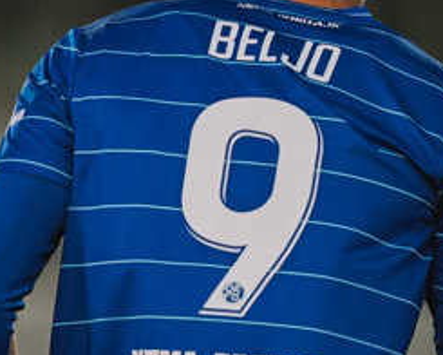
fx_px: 24138
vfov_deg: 0.8
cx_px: -327
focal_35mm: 1841
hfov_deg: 1.1
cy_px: 158
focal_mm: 400
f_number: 3.5
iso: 1600
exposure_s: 1/1600
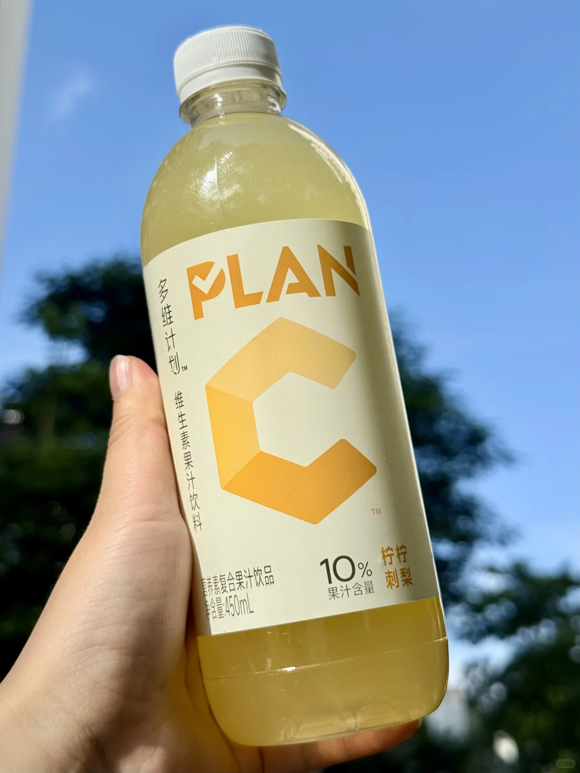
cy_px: 386
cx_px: 290
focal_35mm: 48
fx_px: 1072
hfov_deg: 30.3
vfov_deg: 39.7
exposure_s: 1/4878
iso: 64
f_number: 1.78
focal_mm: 6.76
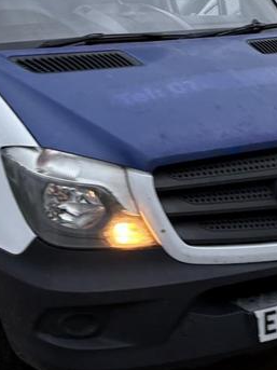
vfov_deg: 27.8
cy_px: 56
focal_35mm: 68
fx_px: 726
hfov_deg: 21.6
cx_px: 162
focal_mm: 5.96
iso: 125
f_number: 1.6
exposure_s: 1/78
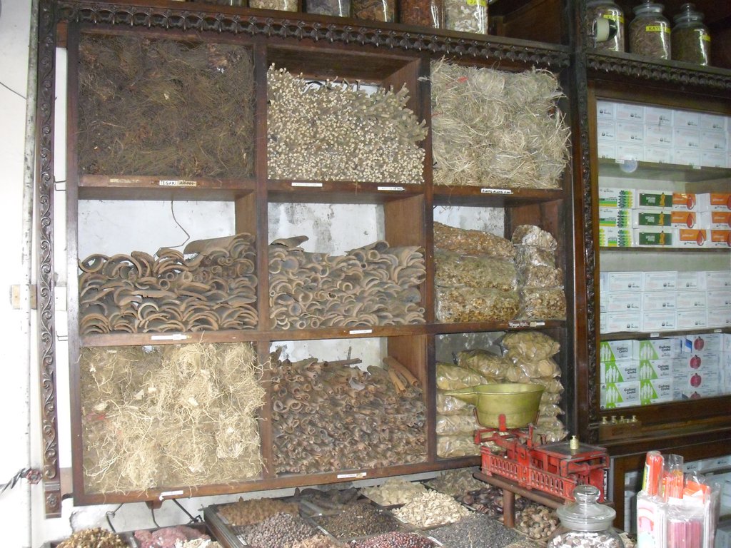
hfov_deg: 49.0
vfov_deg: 37.7
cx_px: 366
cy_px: 274
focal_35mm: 38
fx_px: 802
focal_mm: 6.2
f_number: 2.8
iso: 400
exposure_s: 1/60
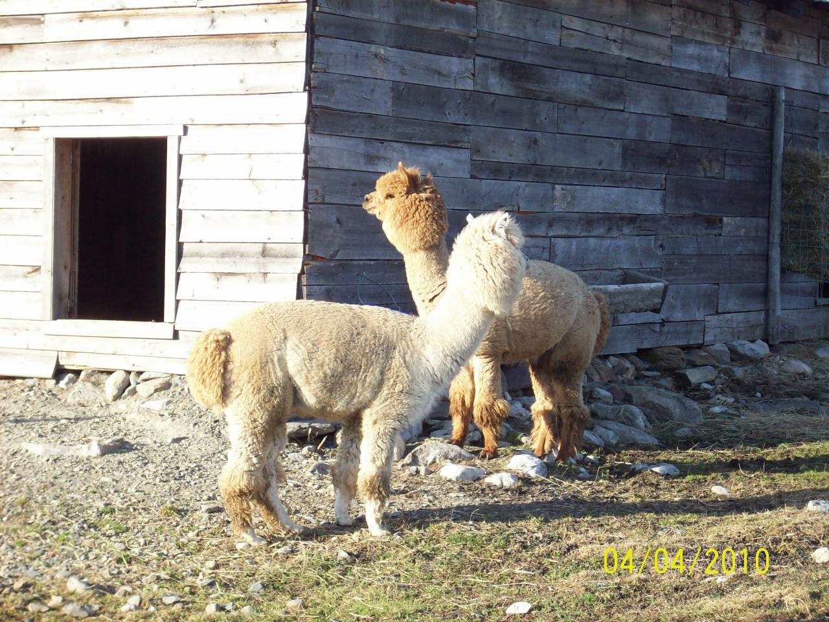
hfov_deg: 17.7
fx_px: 2658
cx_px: 414
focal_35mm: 111
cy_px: 311
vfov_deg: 13.3
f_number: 5.2
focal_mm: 18.6
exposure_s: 1/124
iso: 80
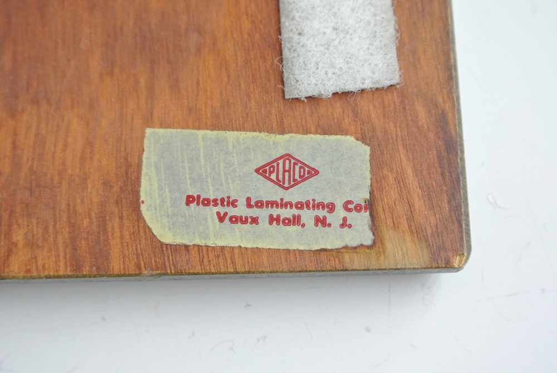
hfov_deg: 36.8
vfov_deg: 25.1
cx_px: 278
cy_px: 186
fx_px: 836
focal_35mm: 54
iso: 800
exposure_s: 1/40
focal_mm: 20.3
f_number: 5
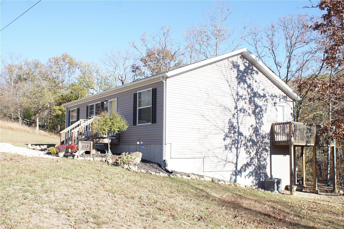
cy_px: 114
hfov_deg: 53.1
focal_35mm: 36
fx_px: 344
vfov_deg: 36.9
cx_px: 172
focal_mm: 24
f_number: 6.3
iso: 100
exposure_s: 1/125
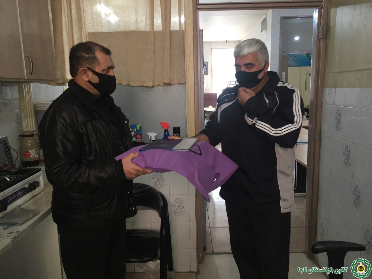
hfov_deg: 61.7
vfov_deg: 48.2
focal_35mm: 29
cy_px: 140
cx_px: 186
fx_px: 312
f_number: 2.2
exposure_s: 1/33
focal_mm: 4.15
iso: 125
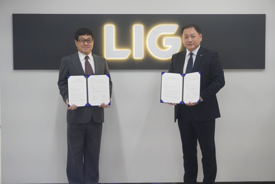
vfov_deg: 21.6
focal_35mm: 63
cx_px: 138
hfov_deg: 31.9
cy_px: 92
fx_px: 481
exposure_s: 1/125
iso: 4000
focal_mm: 42
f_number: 5.6
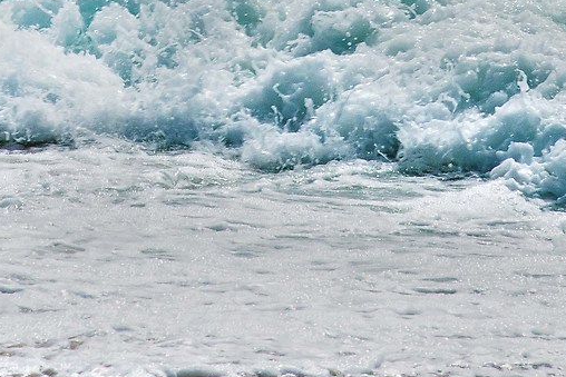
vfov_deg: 2.6
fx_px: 8319
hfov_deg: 3.9
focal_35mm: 529
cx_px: 333
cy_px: -466
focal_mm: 112
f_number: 18
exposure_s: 1/500
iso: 400
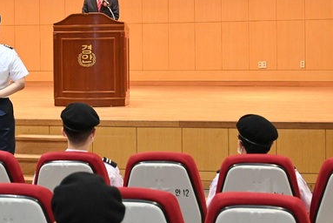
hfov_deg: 25.0
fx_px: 741
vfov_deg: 17.0
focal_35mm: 80
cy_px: 50
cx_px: 82
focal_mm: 48
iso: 6400
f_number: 5
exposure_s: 1/200
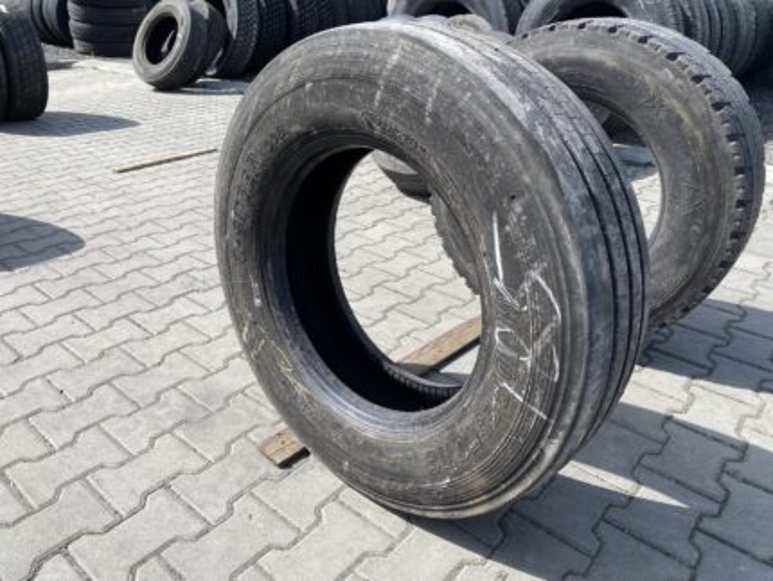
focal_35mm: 26
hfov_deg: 67.3
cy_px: 290
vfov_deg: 53.1
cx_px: 386
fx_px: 581
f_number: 1.8
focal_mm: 4.25
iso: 32
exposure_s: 1/1484
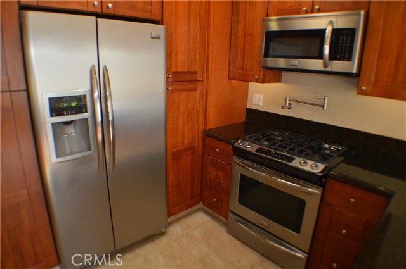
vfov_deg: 47.8
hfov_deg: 67.4
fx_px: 304
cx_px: 203
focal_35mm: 27
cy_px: 134
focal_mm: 18
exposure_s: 1/60
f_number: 3.5
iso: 560
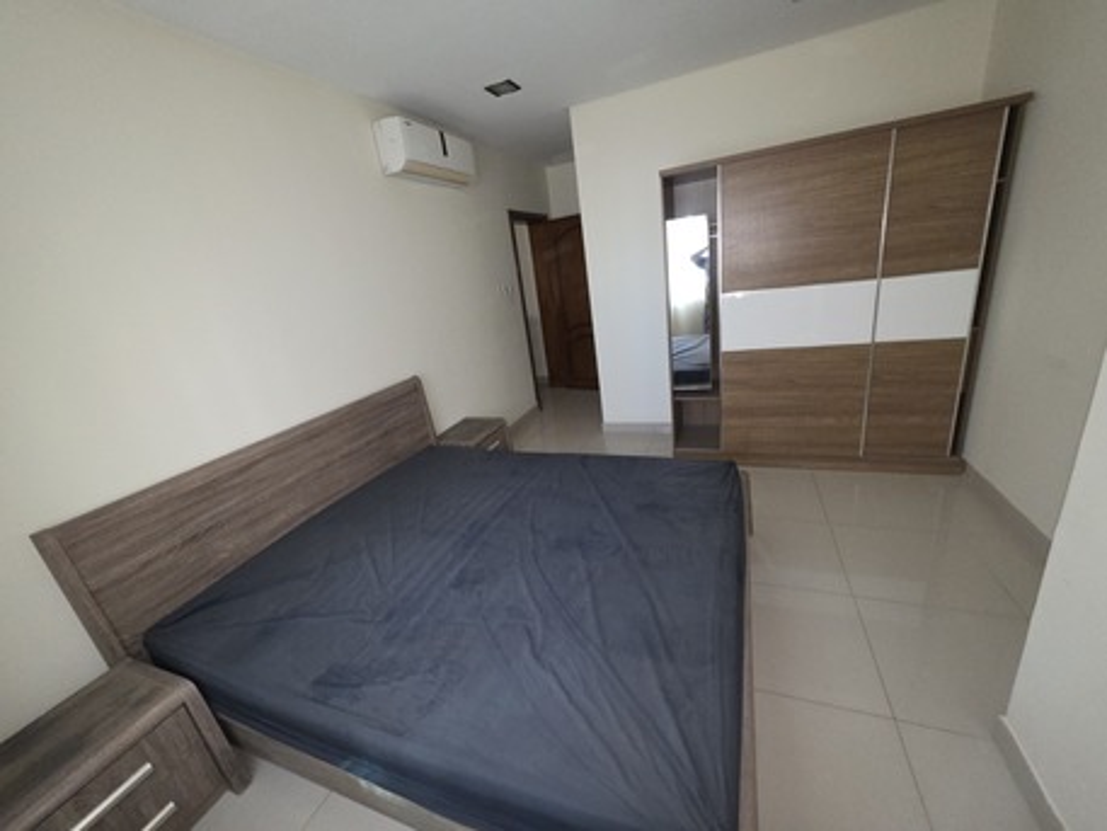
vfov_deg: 89.9
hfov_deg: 106.2
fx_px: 416
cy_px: 416
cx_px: 554
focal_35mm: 13
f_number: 1.9
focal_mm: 2.2
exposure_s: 1/33.3
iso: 500
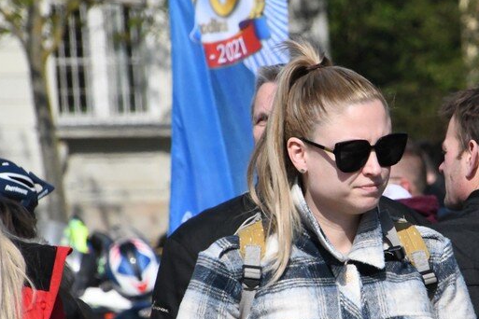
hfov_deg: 2.8
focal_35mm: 737
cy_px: 213
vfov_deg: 1.9
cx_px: 371
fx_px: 9805
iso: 6400
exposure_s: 1/8000
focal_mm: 300
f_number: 16
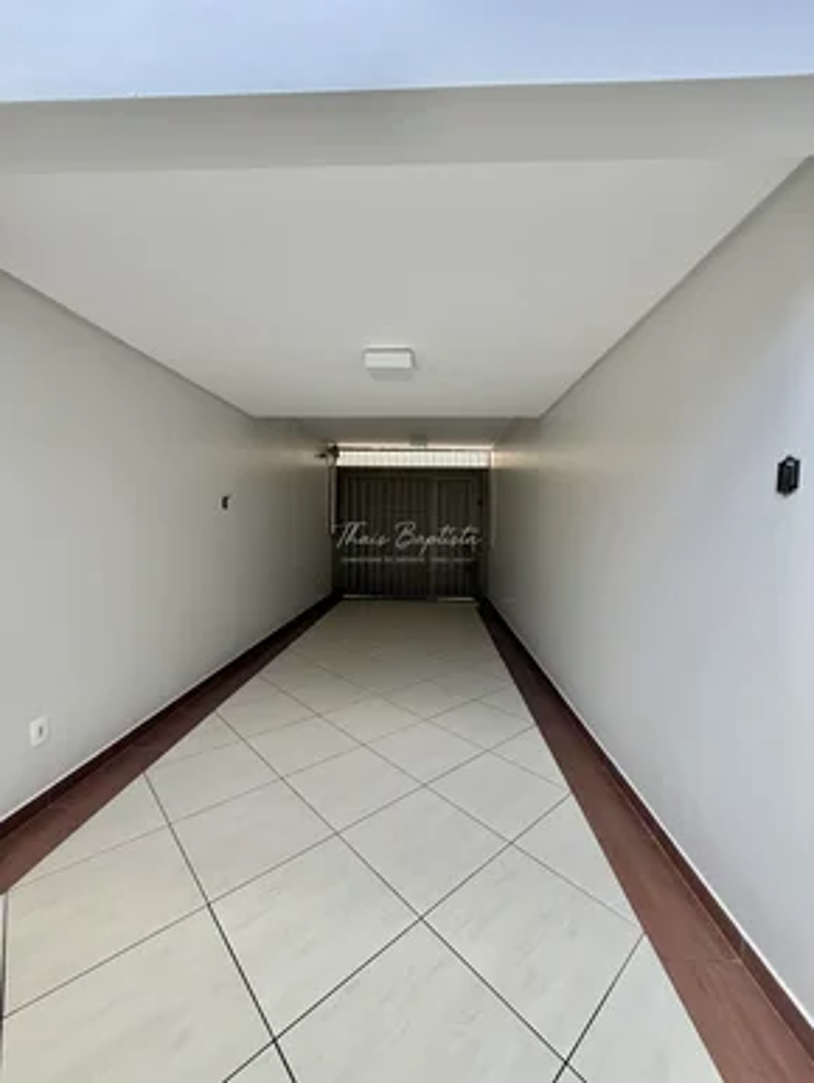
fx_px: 438
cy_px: 542
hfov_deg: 85.7
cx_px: 407
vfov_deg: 102.0
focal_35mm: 14
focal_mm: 2.22
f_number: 2.2
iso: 200
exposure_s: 1/99
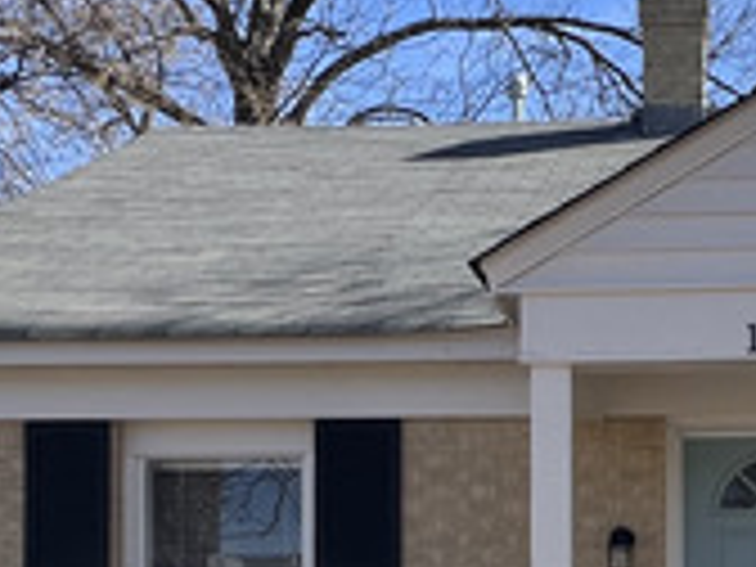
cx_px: 666
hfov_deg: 30.0
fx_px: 1354
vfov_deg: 21.9
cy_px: 684
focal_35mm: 62
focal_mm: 1.57
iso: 32
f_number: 1.8
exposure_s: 1/506
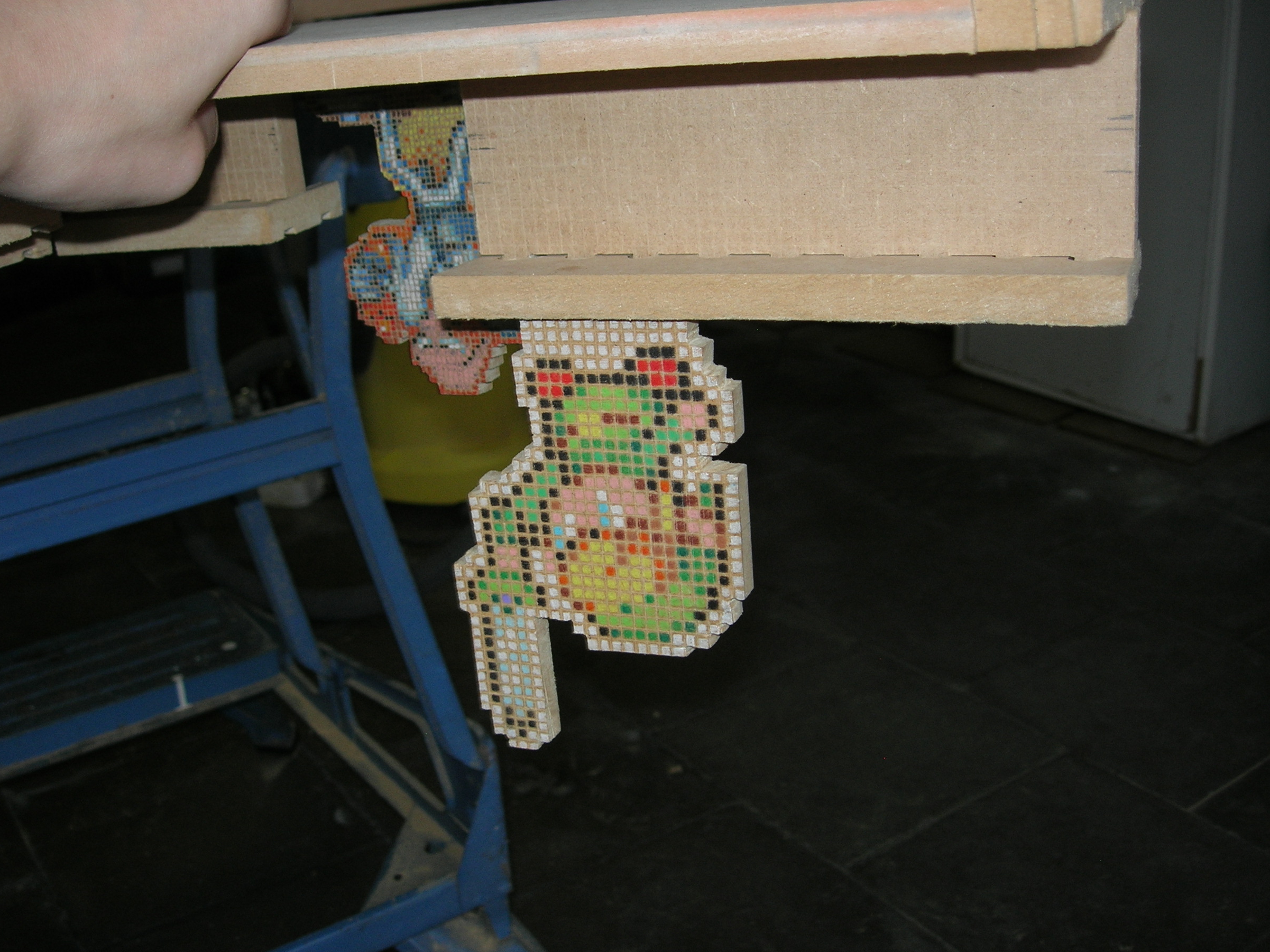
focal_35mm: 41
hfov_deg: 45.8
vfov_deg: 35.1
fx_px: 1504
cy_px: 475
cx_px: 604
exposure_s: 1/60.1
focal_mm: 7.8
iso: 64
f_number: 2.8
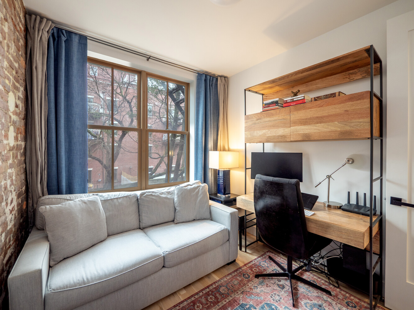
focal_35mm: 14
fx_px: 167
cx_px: 207
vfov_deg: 85.7
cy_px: 155
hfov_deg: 102.1
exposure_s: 1/125
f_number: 4
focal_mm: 7
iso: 160
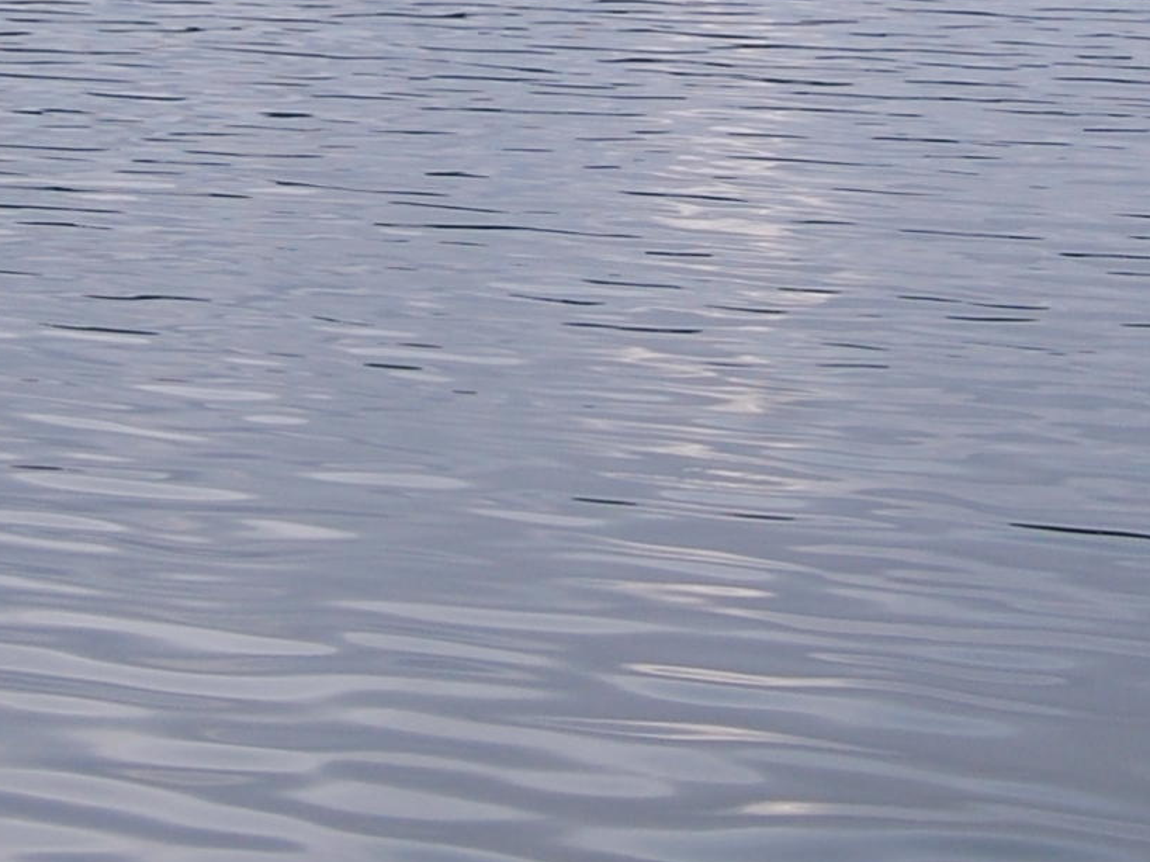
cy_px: -259
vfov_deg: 9.8
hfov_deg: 13.3
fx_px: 4915
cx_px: 607
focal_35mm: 148
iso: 200
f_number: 7.1
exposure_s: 1/200
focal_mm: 28
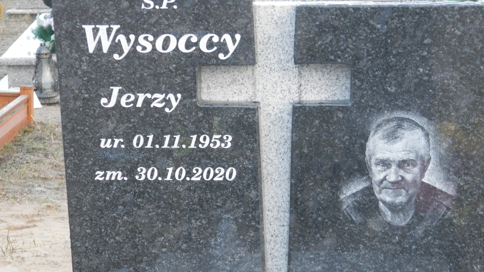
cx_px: 242
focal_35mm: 116
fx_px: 1489
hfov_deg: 18.5
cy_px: 156
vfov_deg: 10.4
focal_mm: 19
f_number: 4.5
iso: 200
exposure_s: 1/15
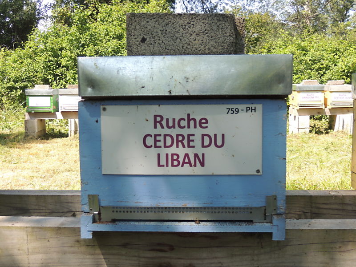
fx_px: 442
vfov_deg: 33.6
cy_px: 134
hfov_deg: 43.9
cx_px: 178
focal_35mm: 43
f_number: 3.4
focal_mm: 7.6
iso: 100
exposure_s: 1/250
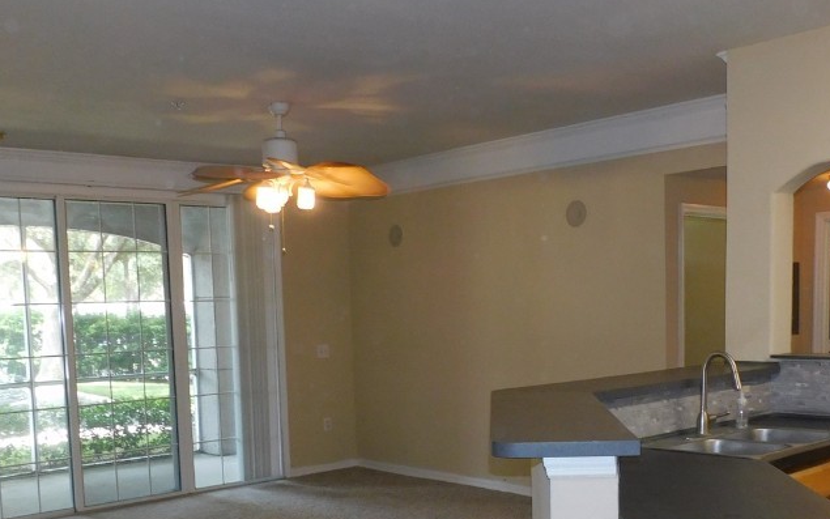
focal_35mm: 41
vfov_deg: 30.8
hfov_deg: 48.2
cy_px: 382
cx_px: 429
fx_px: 928
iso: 200
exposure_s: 1/30
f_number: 3.3
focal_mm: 4.3
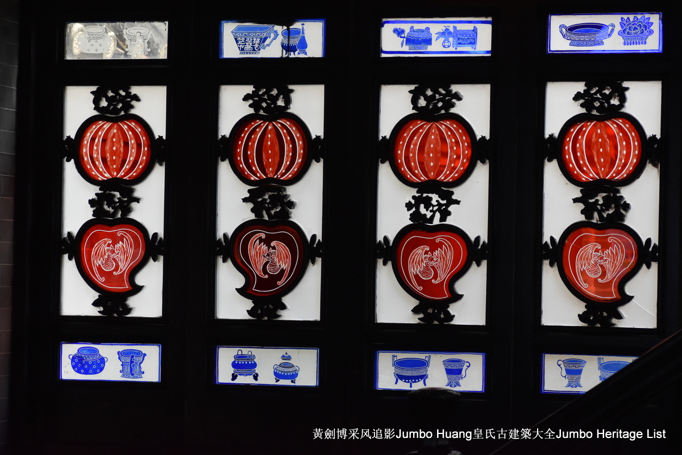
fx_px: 2700
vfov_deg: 9.6
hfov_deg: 14.4
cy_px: 228
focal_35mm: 142
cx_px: 341
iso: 1100
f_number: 4.8
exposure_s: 1/125
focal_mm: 95
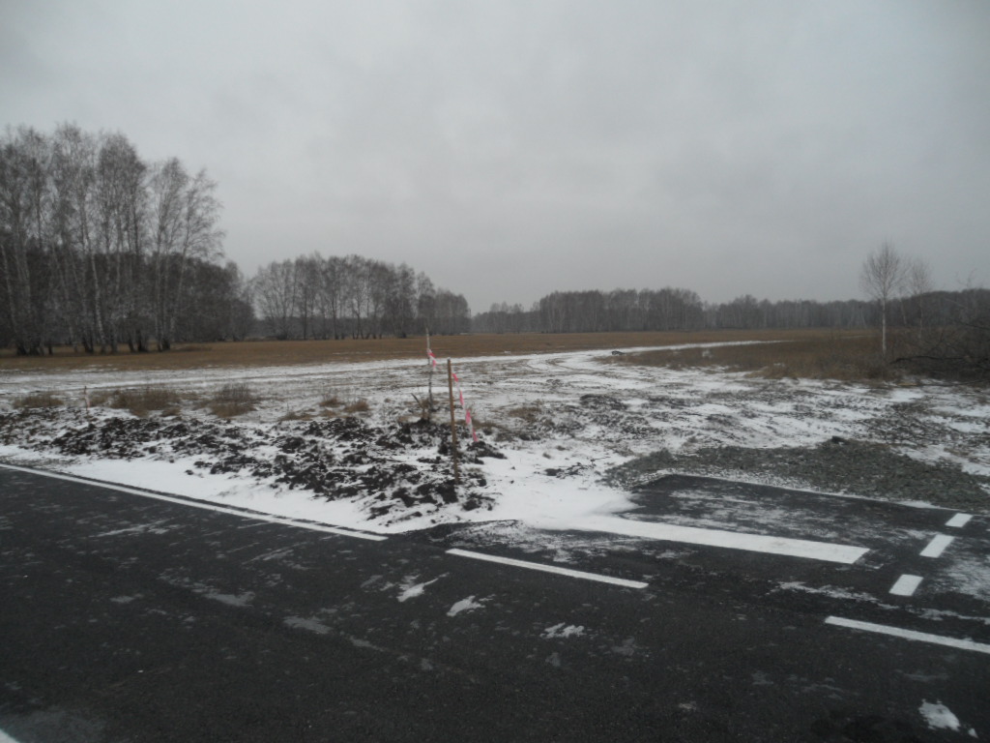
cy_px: 372
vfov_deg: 51.4
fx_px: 772
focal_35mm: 27
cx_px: 495
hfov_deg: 65.3
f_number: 3.5
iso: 80
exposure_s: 1/250
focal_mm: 4.9
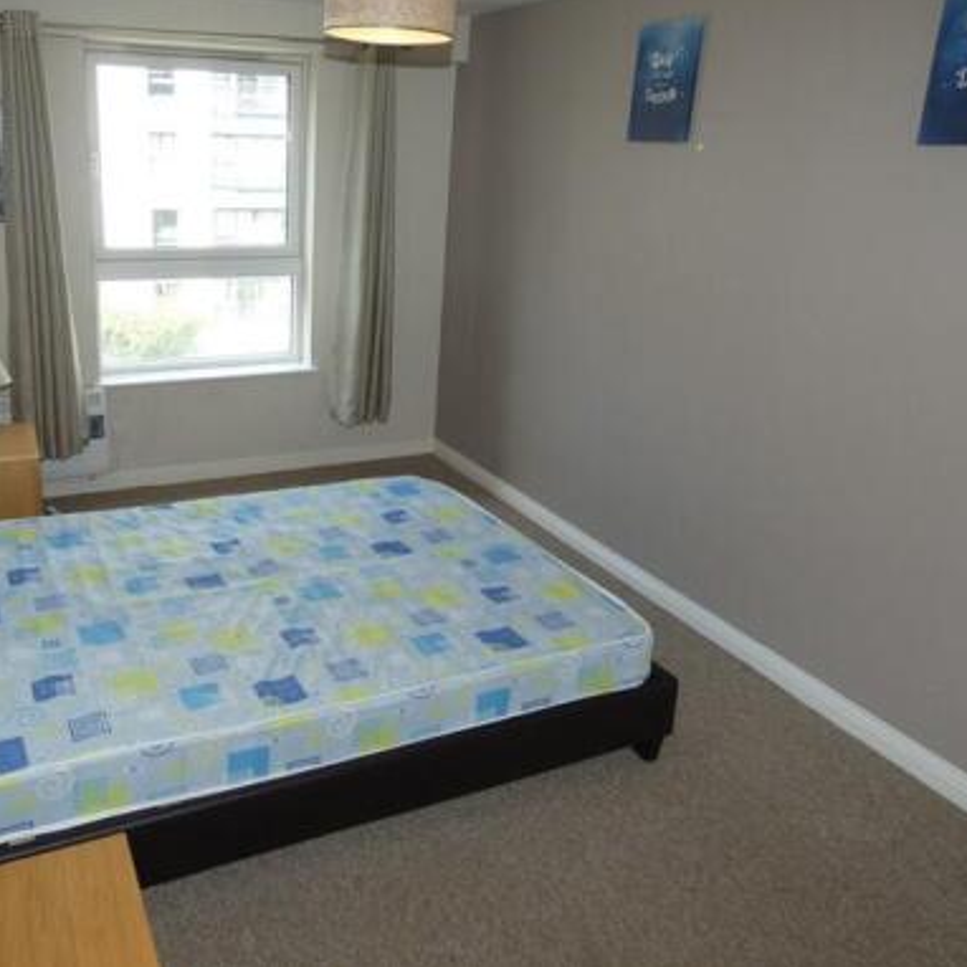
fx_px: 853
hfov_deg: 57.8
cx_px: 328
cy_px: 421
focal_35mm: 27
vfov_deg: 58.9
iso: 80
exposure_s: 1/60
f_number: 2.8
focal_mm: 3.6
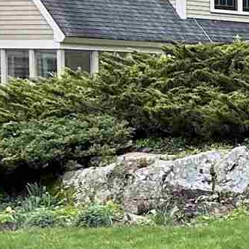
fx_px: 1733
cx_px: 727
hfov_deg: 7.3
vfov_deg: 8.1
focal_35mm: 213
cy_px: 293
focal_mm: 5.7
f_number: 1.5
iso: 50
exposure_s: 1/654
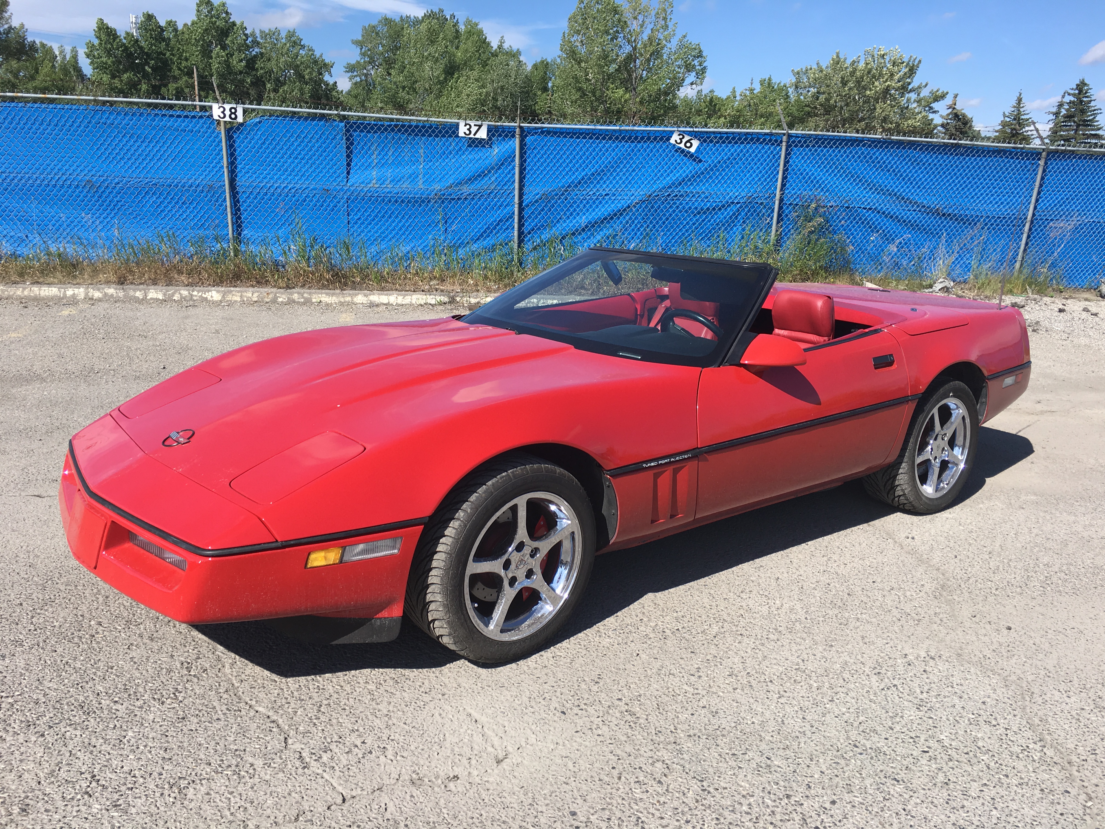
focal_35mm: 29
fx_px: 926
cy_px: 414
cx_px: 552
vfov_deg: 48.2
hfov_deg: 61.7
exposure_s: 1/1241
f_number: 2.2
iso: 25
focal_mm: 4.15
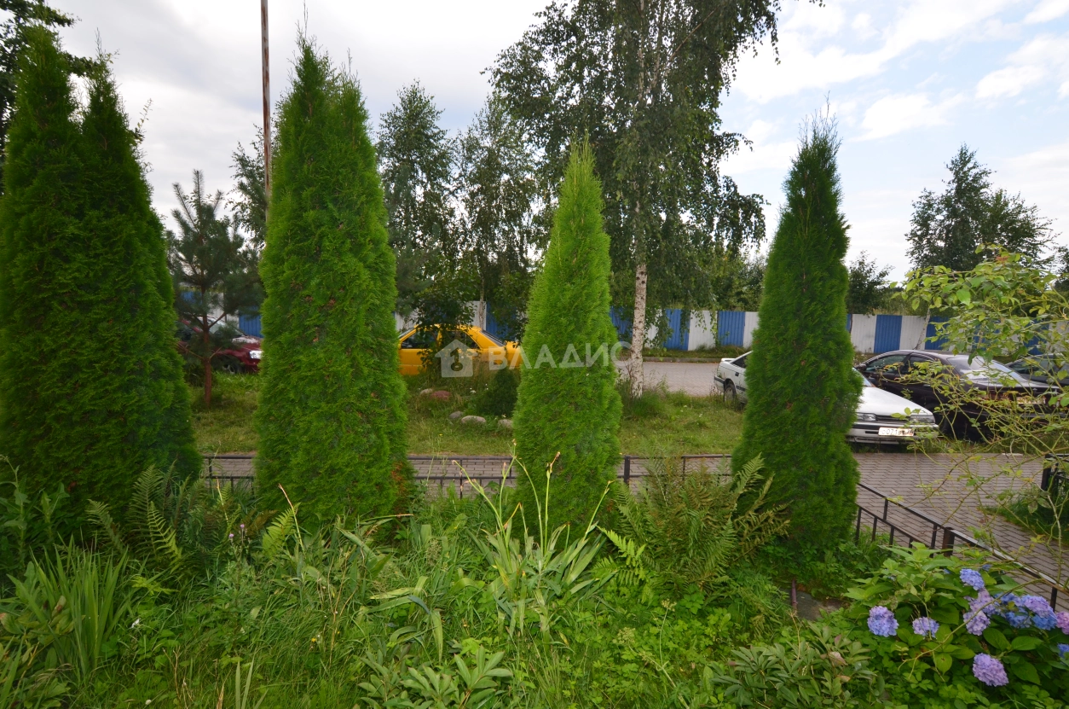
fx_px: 489
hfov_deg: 95.1
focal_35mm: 16
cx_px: 534
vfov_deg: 71.8
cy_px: 354
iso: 400
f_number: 10
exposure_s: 1/200
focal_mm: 11
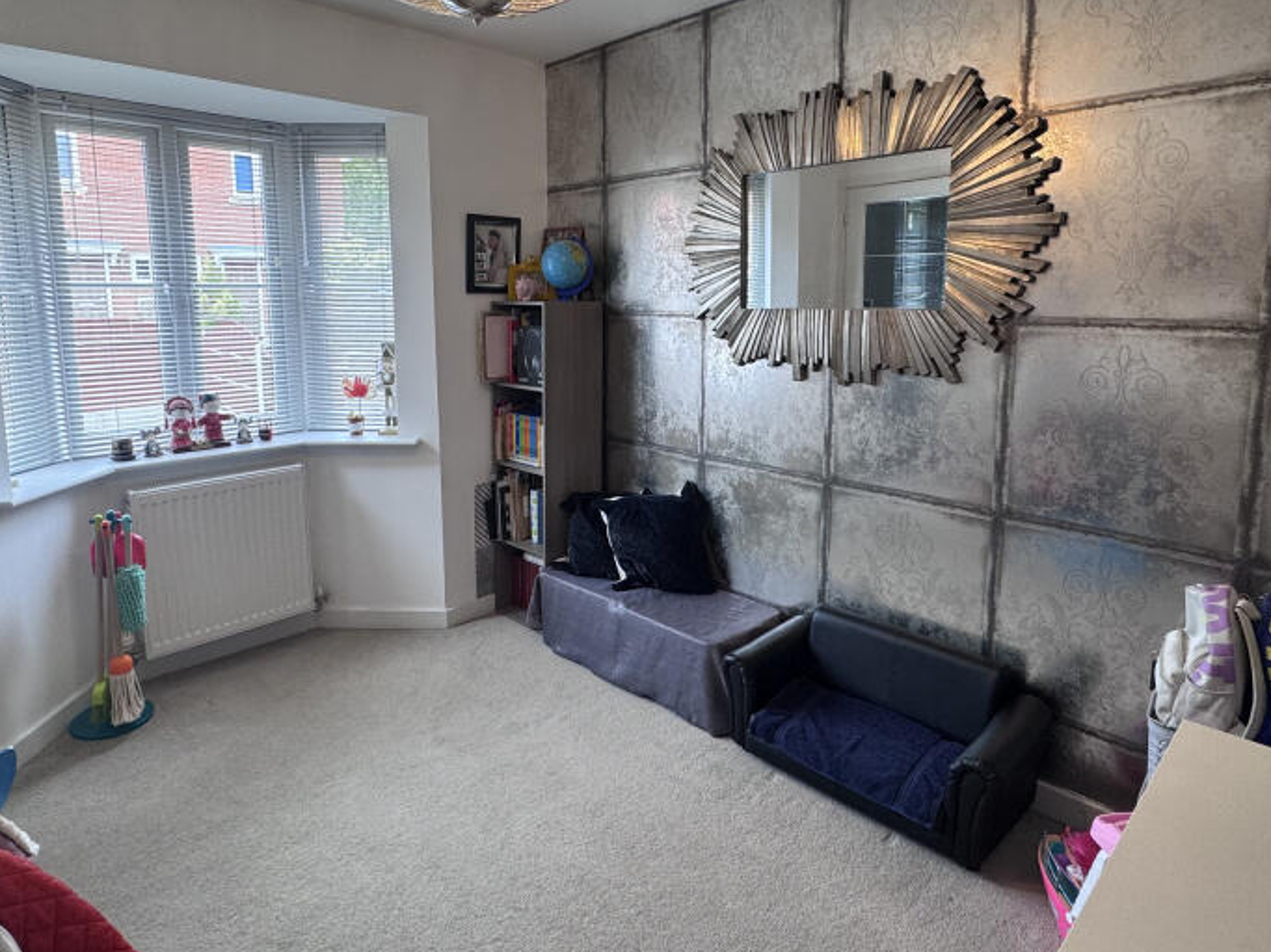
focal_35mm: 21
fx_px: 771
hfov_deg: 79.0
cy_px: 400
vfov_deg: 63.1
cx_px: 609
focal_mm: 2.22
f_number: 2.2
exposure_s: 1/100
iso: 100
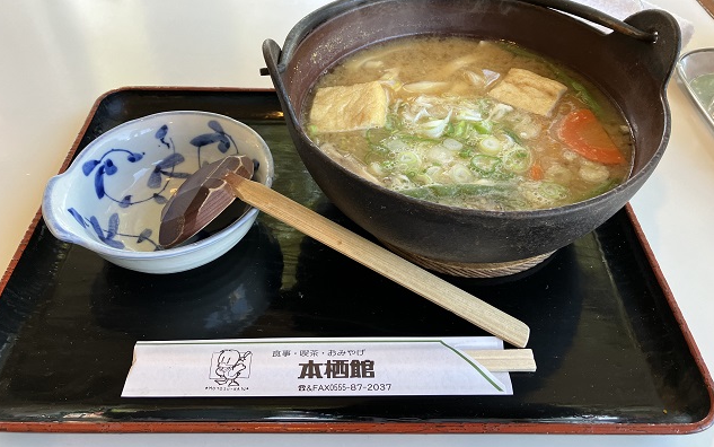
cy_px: 179
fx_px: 584
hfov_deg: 62.9
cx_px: 355
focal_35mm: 30
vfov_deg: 41.7
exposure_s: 1/100
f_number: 1.8
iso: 64
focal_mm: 3.99
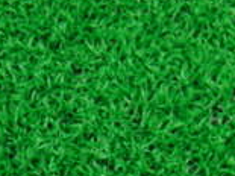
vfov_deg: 9.3
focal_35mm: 153
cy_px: 306
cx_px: -117
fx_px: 1038
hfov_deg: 12.3
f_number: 3.6
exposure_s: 1/30
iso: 400
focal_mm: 6.42
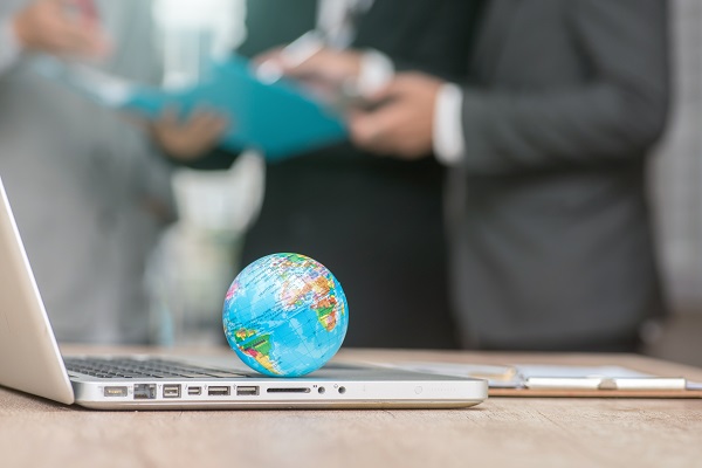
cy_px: 234
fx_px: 1950
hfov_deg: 20.4
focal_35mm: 100
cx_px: 351
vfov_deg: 13.7
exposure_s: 1/200
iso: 200
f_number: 5.6
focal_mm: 100
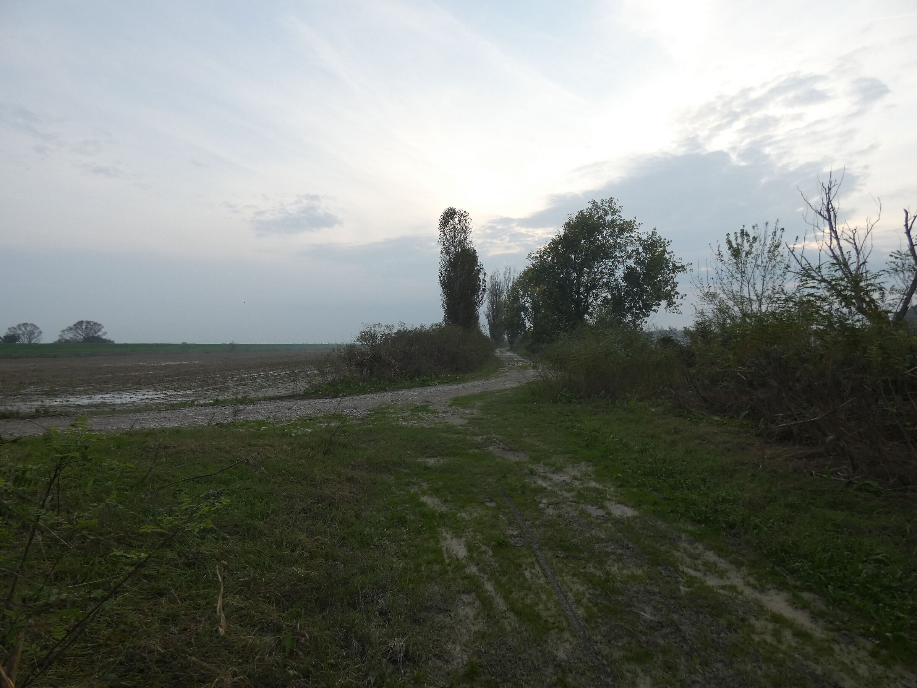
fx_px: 530
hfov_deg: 81.7
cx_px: 458
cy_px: 344
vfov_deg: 66.0
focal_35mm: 20
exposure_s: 1/160
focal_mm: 3.6
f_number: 2.8
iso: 80
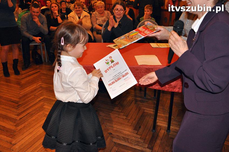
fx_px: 200
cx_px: 114
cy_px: 76
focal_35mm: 32
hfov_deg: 59.5
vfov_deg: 41.6
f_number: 5
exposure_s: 1/60
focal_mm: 21
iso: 2000
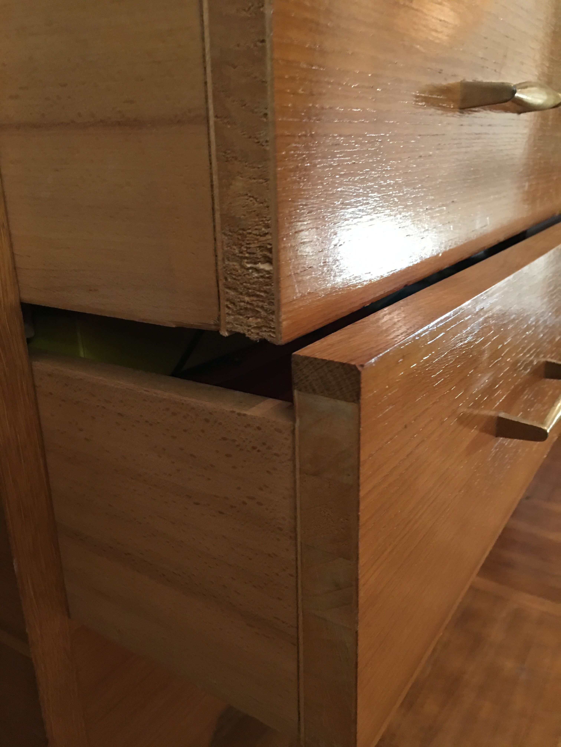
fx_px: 627
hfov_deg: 48.2
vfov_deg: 61.7
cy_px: 374
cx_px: 280
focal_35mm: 29
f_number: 2.2
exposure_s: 1/8
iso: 125
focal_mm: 4.15
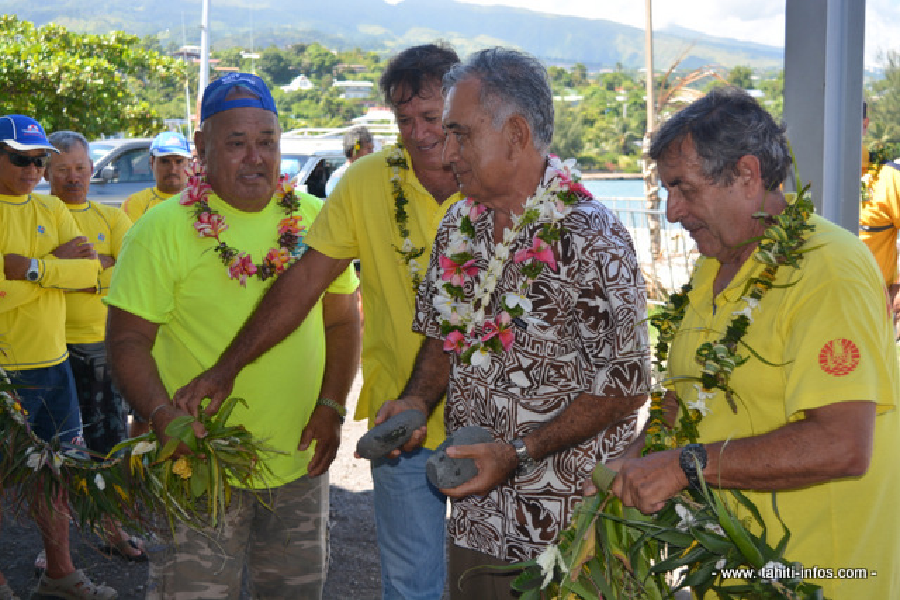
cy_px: 300
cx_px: 450
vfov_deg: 28.1
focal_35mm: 48
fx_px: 1200
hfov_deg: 41.1
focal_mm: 32
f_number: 5
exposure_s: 1/200
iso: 100
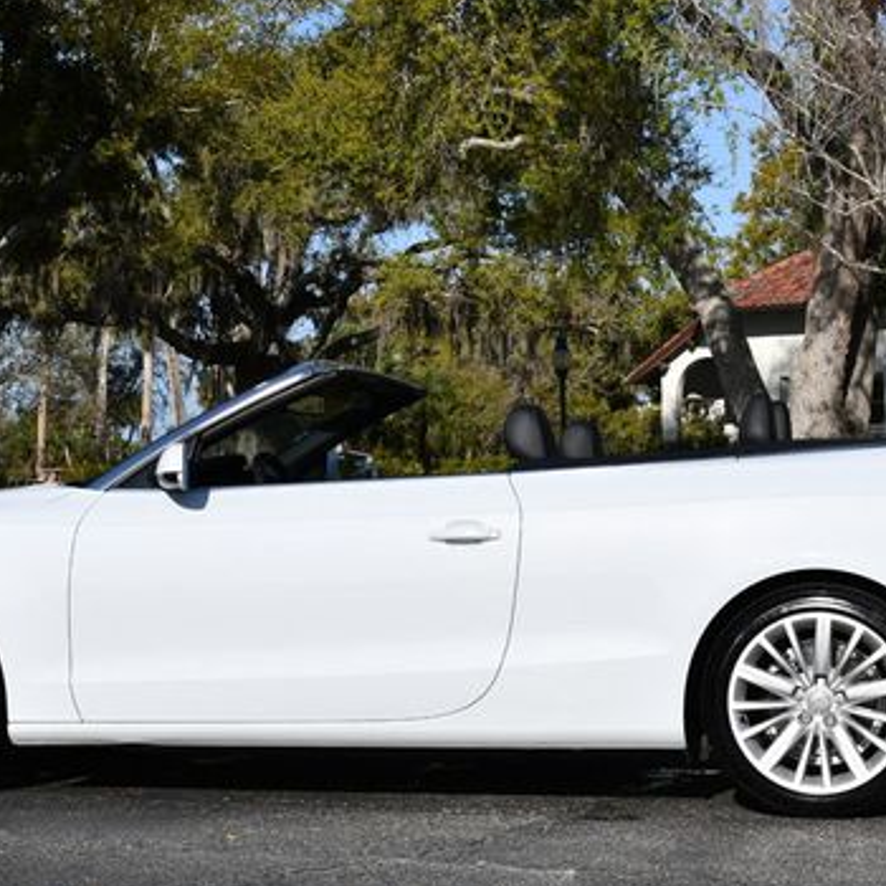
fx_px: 2346
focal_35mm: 81
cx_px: 466
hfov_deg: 21.4
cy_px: 370
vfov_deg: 21.4
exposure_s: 1/320
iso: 100
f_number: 9
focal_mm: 26
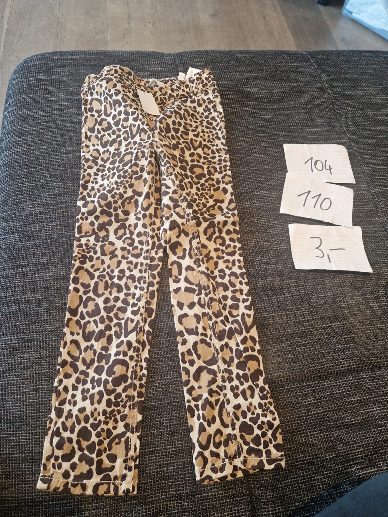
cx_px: 194
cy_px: 258
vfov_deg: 73.9
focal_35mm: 23
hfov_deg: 58.9
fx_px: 344
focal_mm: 5.4
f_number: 1.8
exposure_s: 1/100
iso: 50
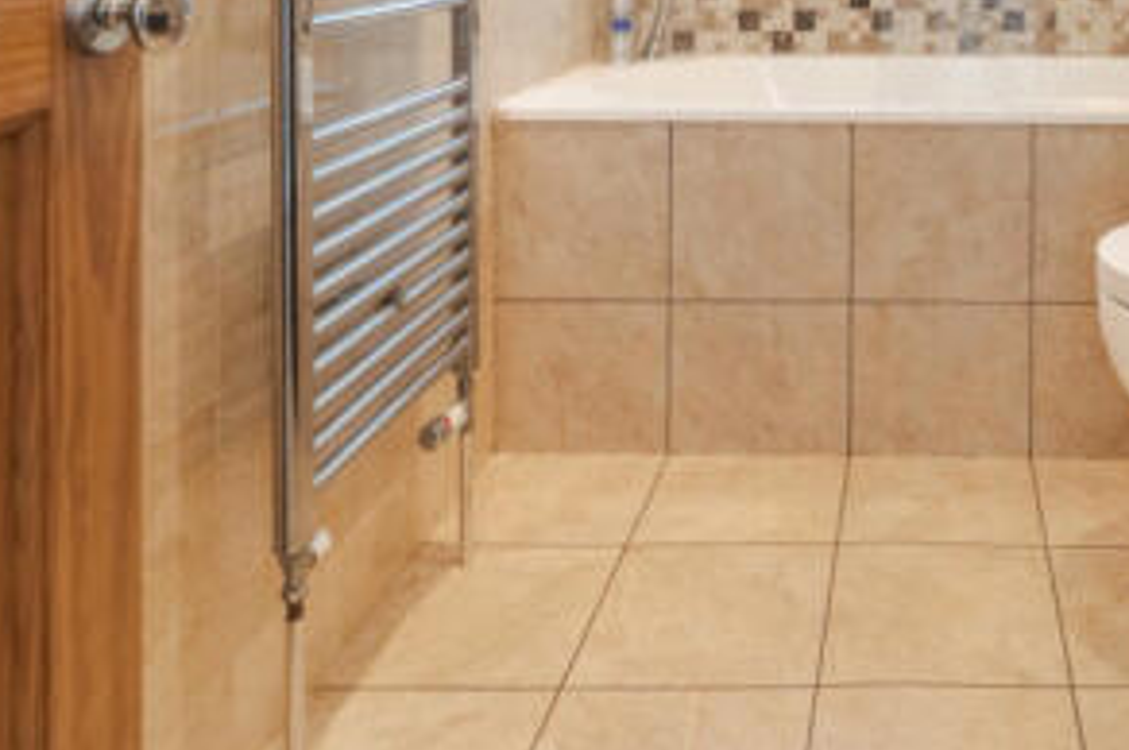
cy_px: -37
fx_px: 1128
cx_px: 932
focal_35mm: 36
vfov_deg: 33.0
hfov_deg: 49.5
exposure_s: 1/60
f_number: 8
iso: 400
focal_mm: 16
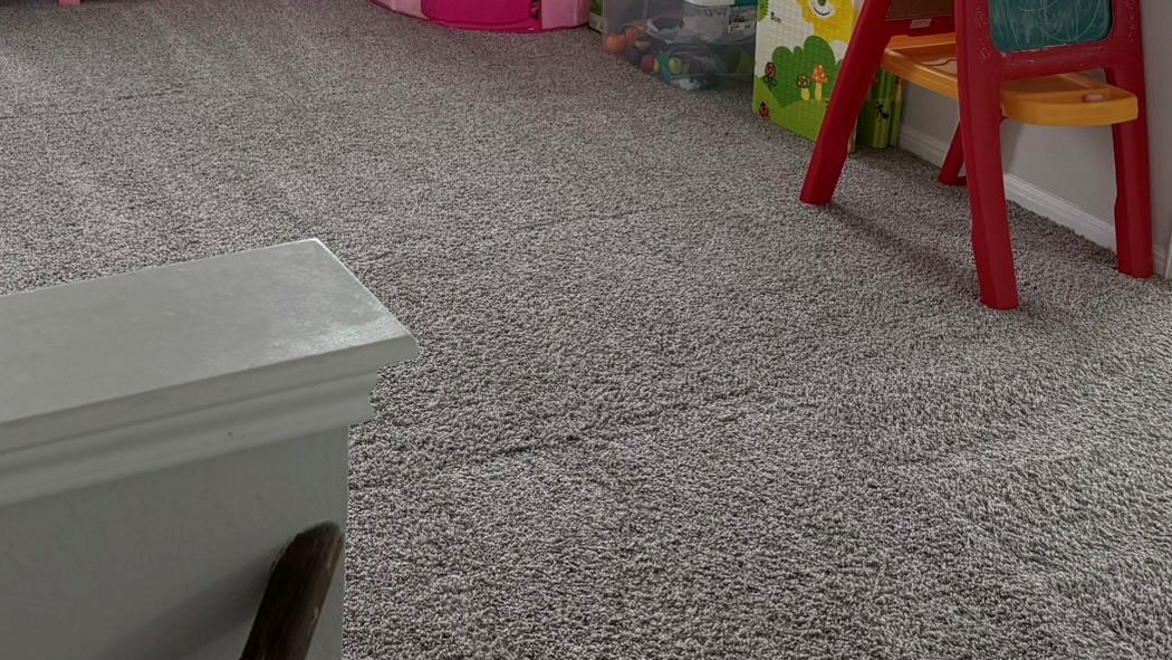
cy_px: -63
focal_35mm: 51
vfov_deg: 22.2
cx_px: 394
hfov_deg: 40.1
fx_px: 1585
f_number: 1.78
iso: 200
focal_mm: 6.76
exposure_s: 1/172
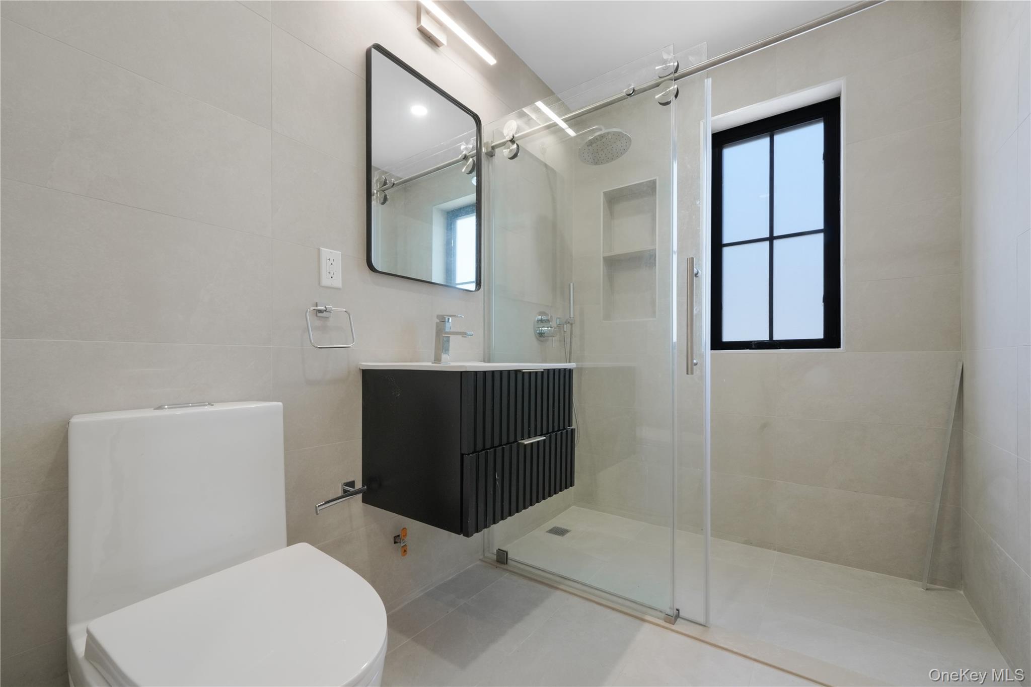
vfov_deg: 81.2
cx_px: 516
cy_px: 344
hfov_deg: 104.3
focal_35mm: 14
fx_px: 401
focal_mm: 14
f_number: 16
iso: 800
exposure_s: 1/6
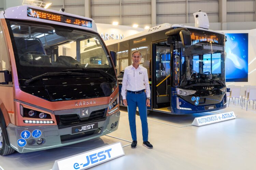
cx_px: 128
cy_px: 85
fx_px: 213
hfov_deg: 61.9
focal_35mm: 30
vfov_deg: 43.6
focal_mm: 20
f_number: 2.8
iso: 400
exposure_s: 1/200
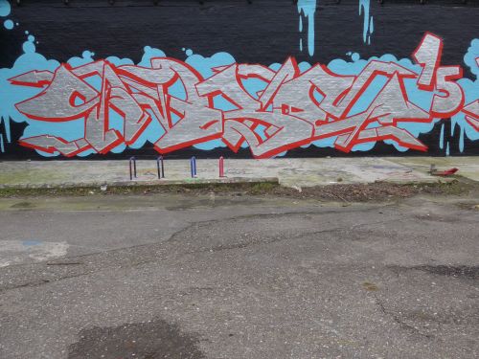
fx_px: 401
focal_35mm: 29
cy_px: 180
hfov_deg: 61.7
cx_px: 240
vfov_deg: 48.2
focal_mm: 6
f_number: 2.8
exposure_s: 1/200
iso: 80
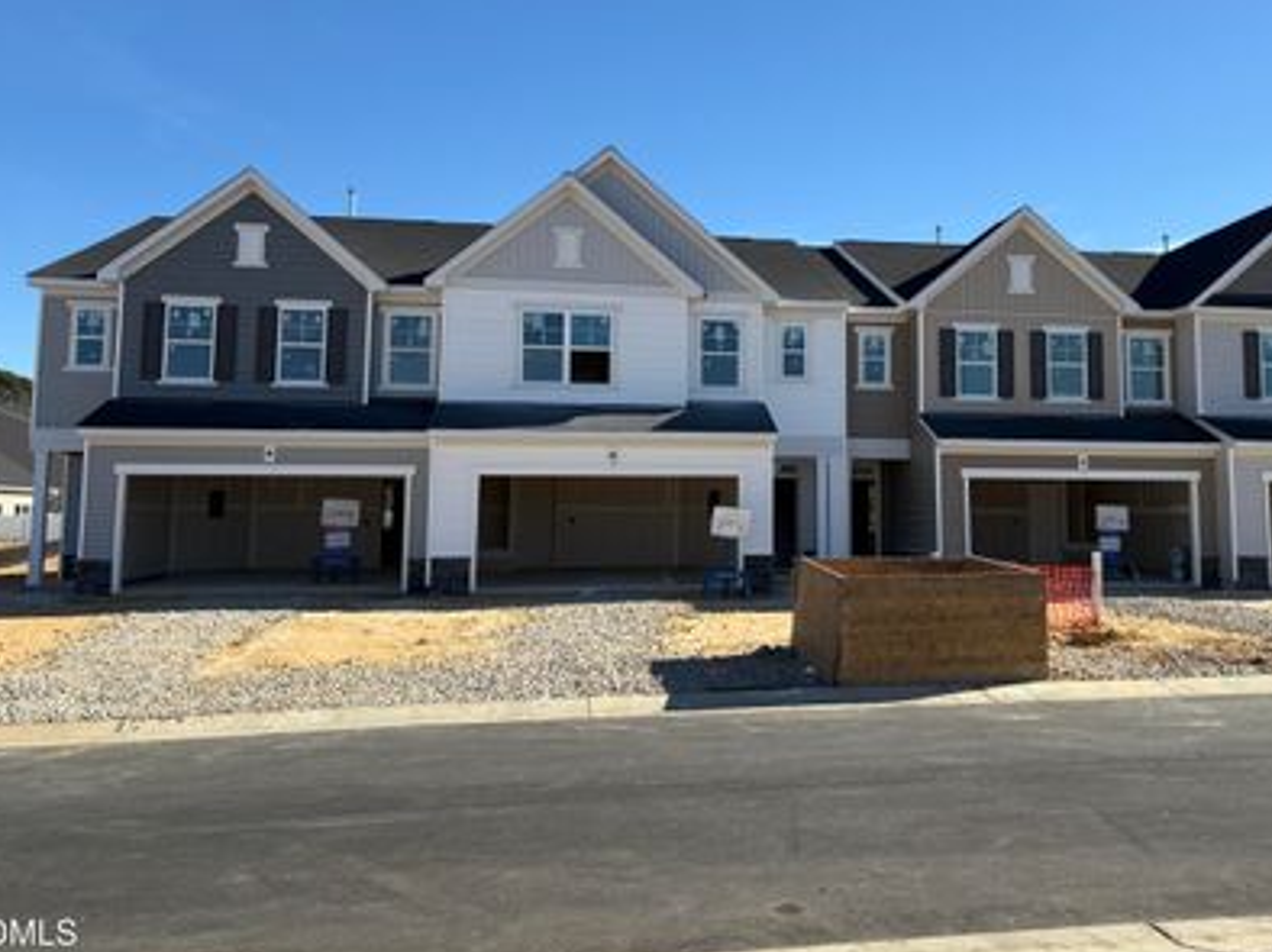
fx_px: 1212
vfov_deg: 42.7
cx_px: 788
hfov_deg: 54.8
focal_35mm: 33
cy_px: 382
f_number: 1.6
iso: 50
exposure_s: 1/3279
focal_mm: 5.96
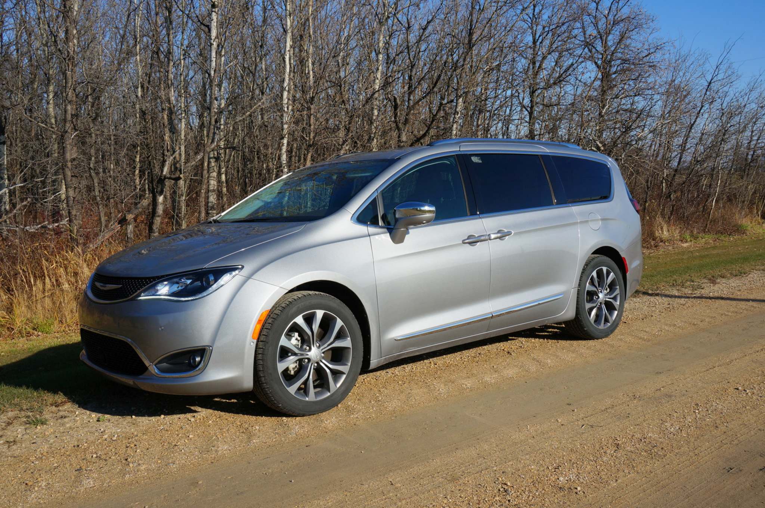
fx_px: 700
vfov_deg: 39.9
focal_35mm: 33
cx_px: 382
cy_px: 254
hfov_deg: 57.3
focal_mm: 22
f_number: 13
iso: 100
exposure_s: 1/125
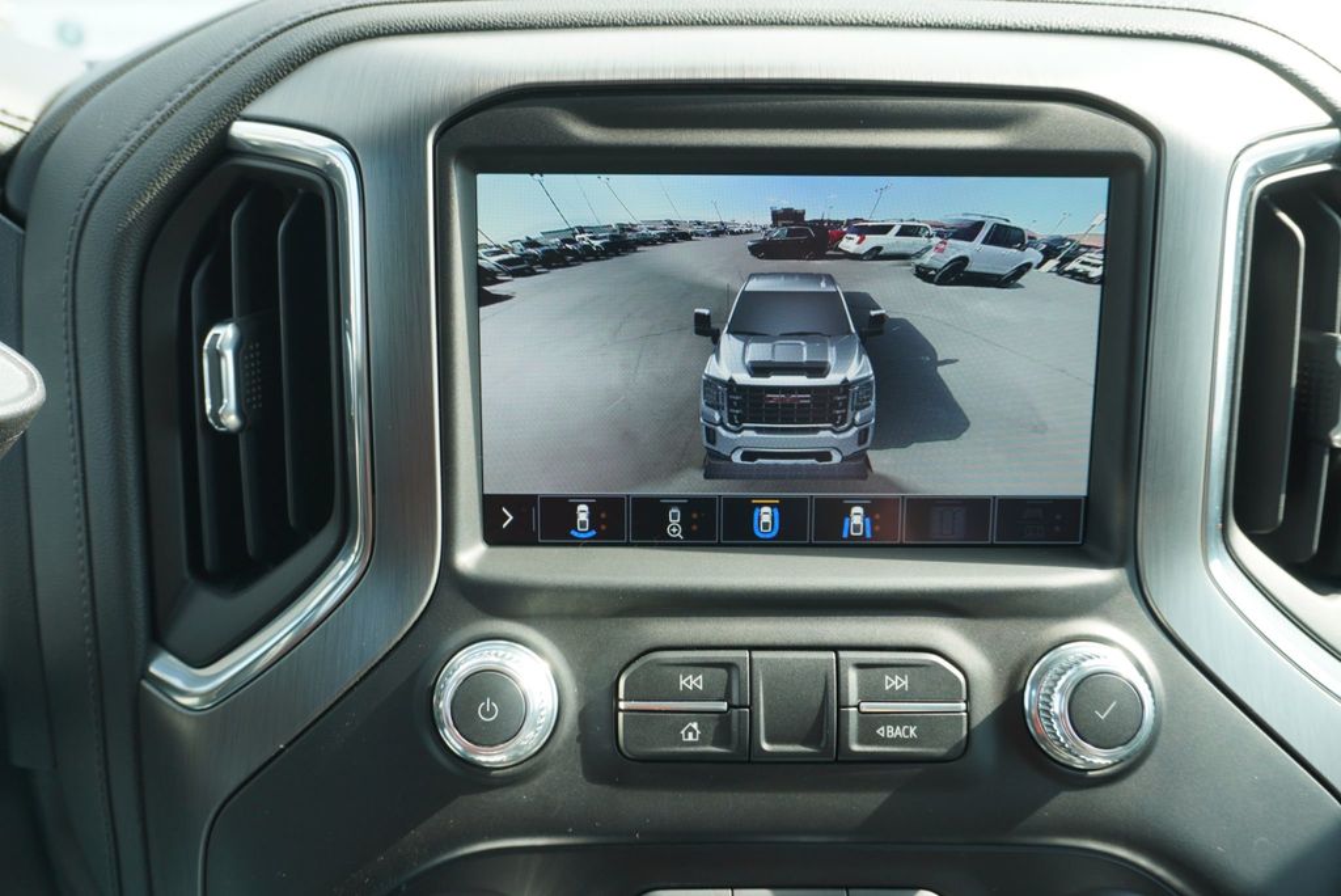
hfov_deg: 61.9
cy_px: 448
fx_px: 1118
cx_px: 670
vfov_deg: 43.7
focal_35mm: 30
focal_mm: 20
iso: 100
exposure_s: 1/80
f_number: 4.5
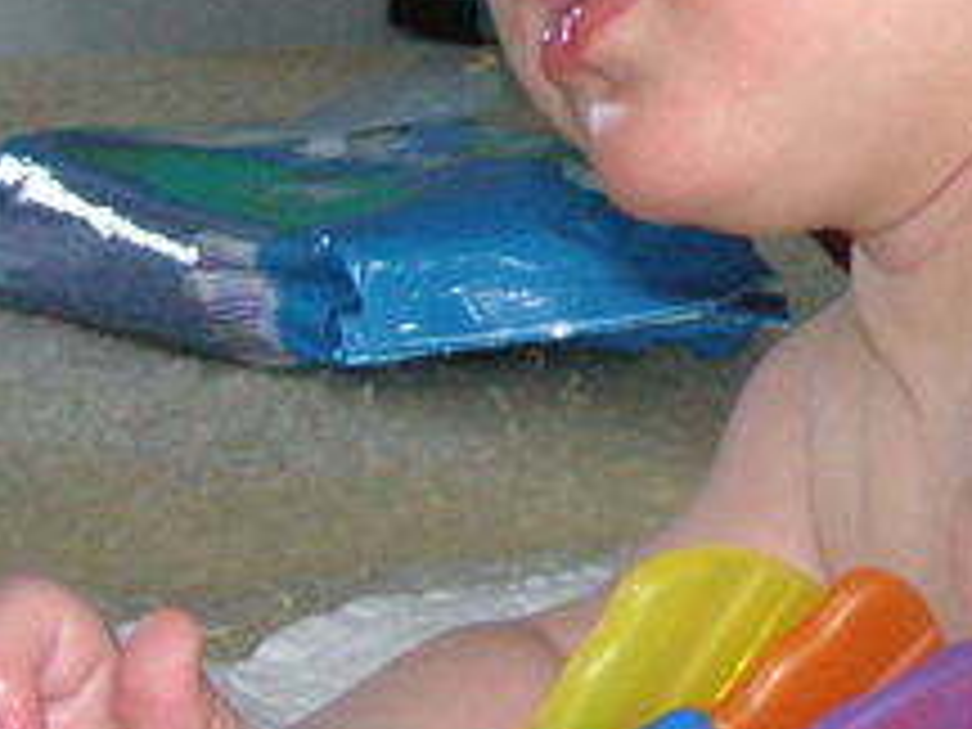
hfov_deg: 14.2
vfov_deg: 10.7
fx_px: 3847
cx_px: 999
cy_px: -81
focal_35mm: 137
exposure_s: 1/45
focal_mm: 6.1
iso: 160
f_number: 2.8
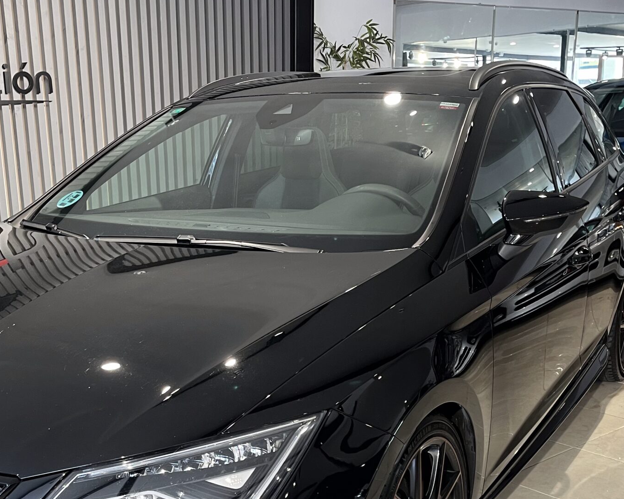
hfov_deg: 38.6
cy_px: 371
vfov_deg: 30.9
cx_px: 241
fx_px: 886
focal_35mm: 48
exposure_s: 1/50
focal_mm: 5.1
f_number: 1.6
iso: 125
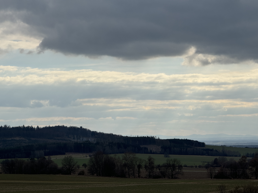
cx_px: 129
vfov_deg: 12.3
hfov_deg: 16.4
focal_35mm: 120
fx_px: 894
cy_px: 96
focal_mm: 15.66
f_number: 2.8
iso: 50
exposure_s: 1/3344
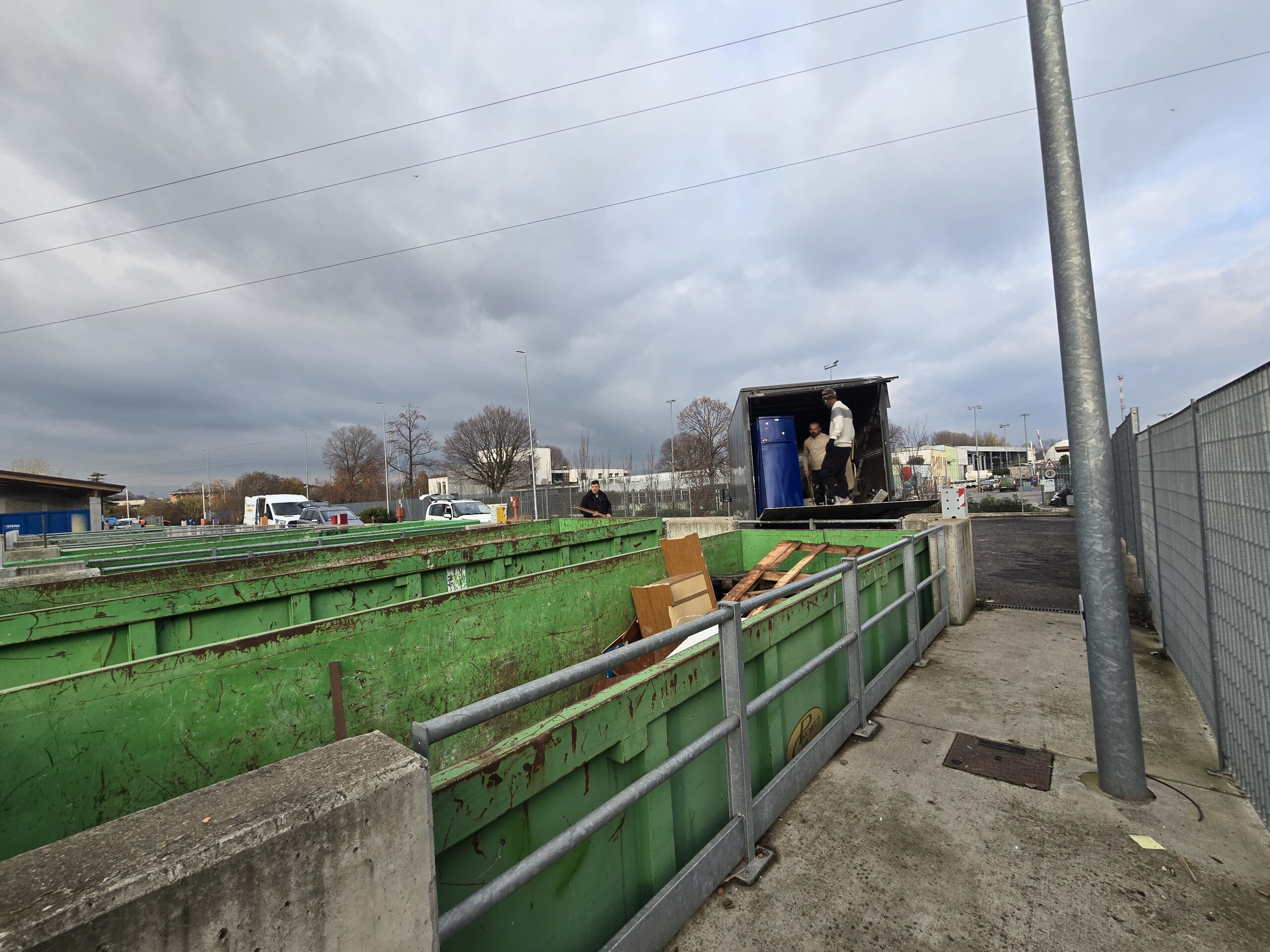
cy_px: 476
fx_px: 477
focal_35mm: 13
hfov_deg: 106.2
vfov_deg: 89.9
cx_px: 635
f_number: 2.2
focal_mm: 2.2
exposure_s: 1/603
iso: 50
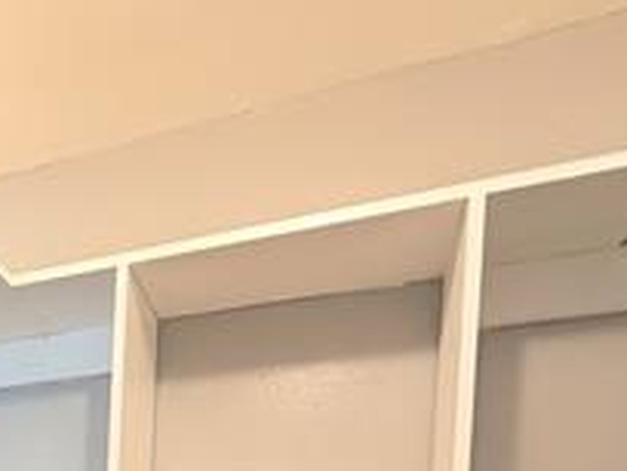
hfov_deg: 34.0
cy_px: 631
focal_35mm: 44
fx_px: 797
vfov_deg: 27.0
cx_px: -138
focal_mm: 2.22
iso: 250
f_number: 2.2
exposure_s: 1/60
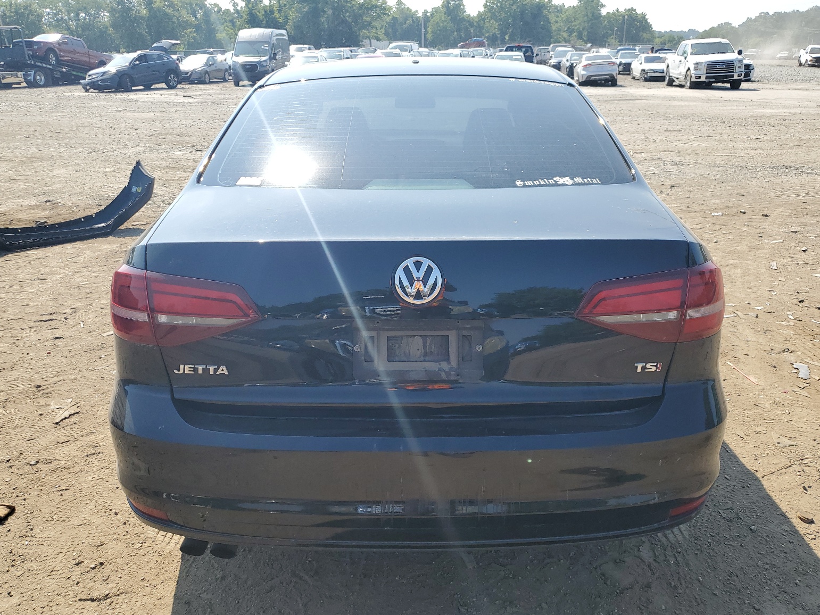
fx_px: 640
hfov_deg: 65.3
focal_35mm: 27
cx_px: 421
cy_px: 311
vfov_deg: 51.4
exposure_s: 1/1667
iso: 50
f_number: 1.5
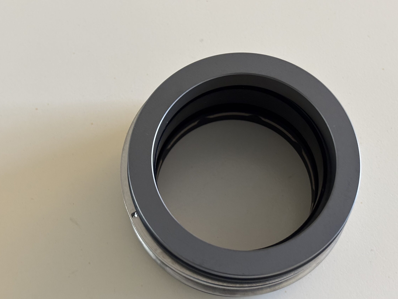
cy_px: 158
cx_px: 222
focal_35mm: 59
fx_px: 678
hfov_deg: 32.7
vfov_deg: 24.8
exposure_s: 1/40
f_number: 1.6
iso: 250
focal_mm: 5.96
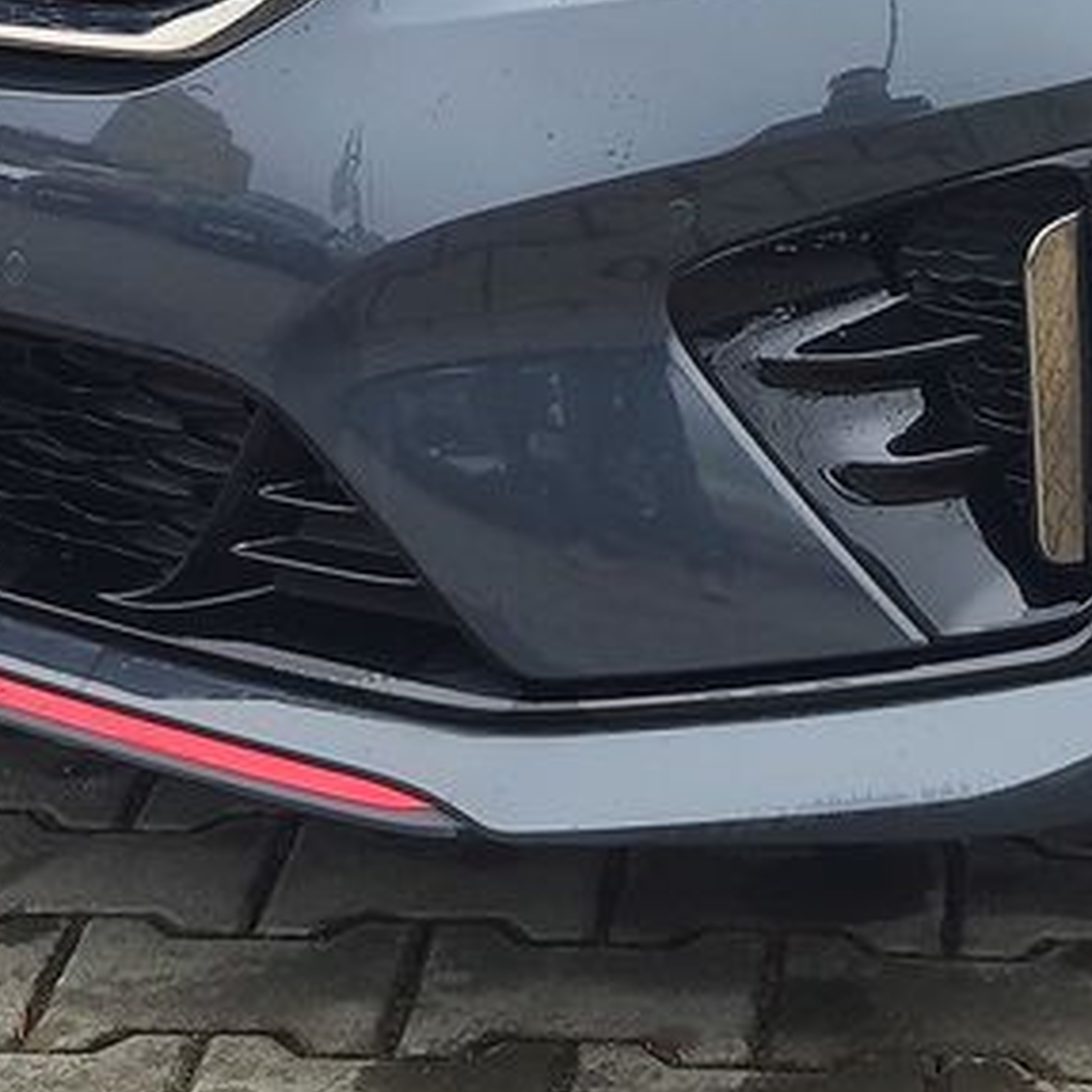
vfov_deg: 19.1
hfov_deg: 19.8
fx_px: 3034
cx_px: 1096
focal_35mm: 85
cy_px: -259
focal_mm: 7.01
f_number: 1.69
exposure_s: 1/268
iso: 50
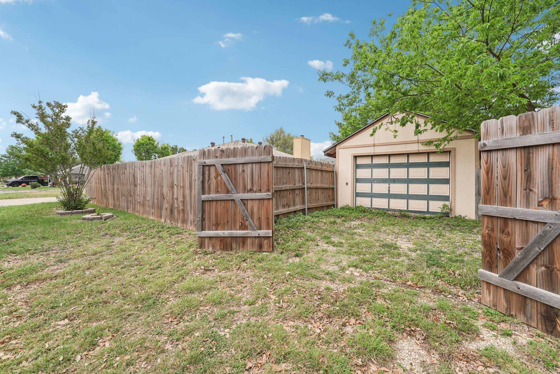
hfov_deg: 104.3
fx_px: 218
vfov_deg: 81.2
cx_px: 280
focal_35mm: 14
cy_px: 187
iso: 400
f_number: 8
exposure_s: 1/320
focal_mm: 14
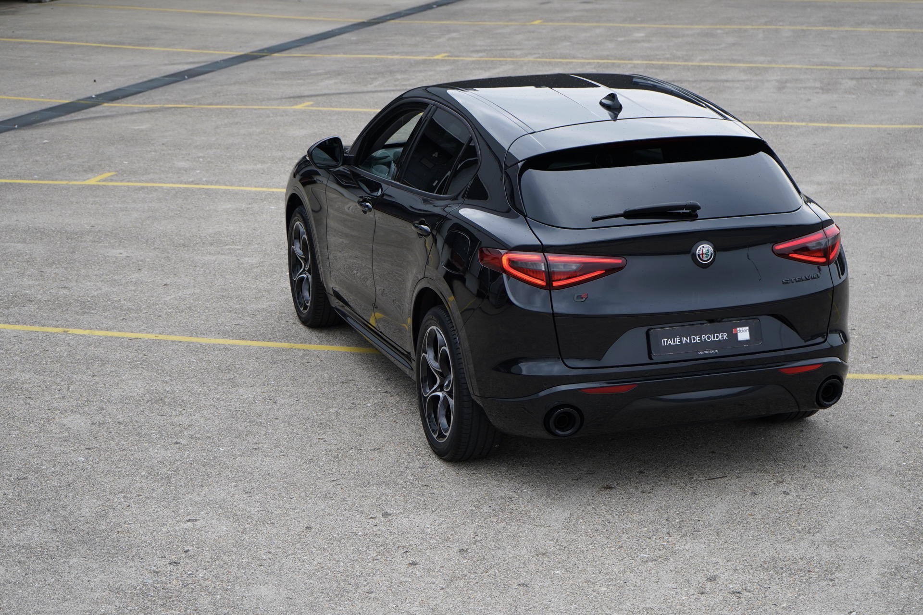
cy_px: 308
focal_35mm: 70
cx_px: 462
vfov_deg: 19.5
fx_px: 1795
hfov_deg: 28.8
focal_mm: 70
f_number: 5.6
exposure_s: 1/160
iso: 400
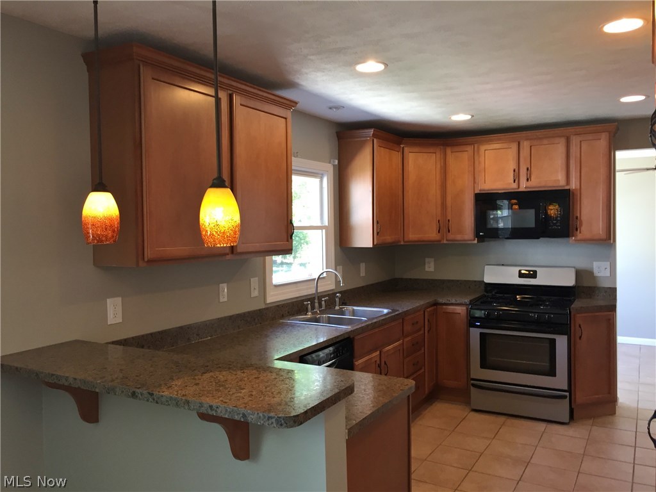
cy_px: 246
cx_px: 328
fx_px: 550
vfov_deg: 48.2
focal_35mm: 29
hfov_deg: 61.7
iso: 64
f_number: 2.2
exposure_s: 1/30
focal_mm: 4.15
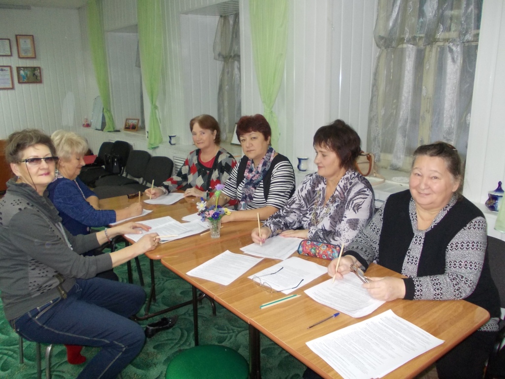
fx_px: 408
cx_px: 252
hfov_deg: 63.4
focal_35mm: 28
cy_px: 190
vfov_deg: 49.7
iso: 220
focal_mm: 4
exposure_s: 1/25
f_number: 2.7
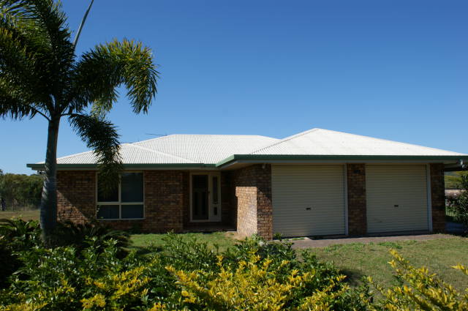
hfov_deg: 67.4
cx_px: 234
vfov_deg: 47.8
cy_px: 156
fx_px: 351
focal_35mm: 27
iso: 100
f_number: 10
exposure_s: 1/200
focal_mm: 18
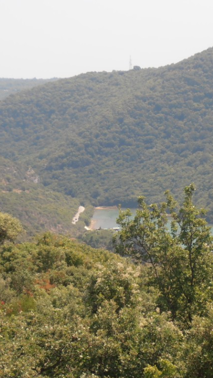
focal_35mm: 162
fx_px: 1626
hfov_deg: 7.5
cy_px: 189
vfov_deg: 13.3
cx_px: 171
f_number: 5.5
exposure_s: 1/320
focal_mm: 19.64
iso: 80
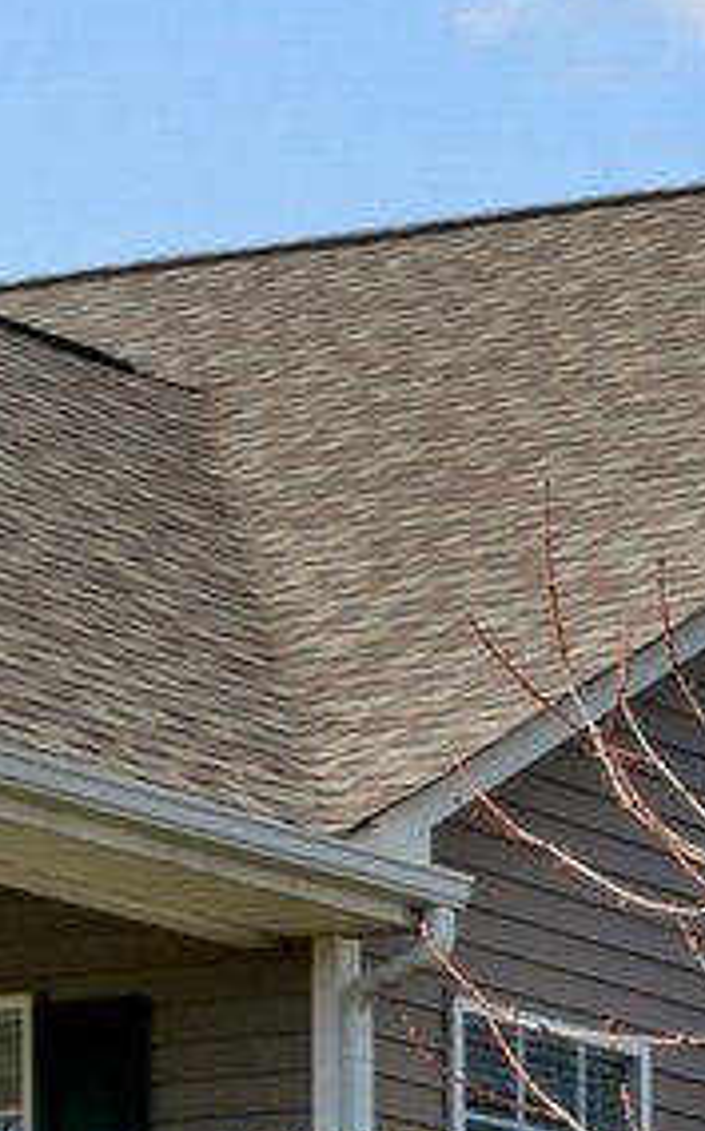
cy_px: 1324
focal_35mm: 184
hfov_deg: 5.8
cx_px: 3083
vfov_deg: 11.2
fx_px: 5668
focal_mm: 25
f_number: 18
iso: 100
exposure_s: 1/100
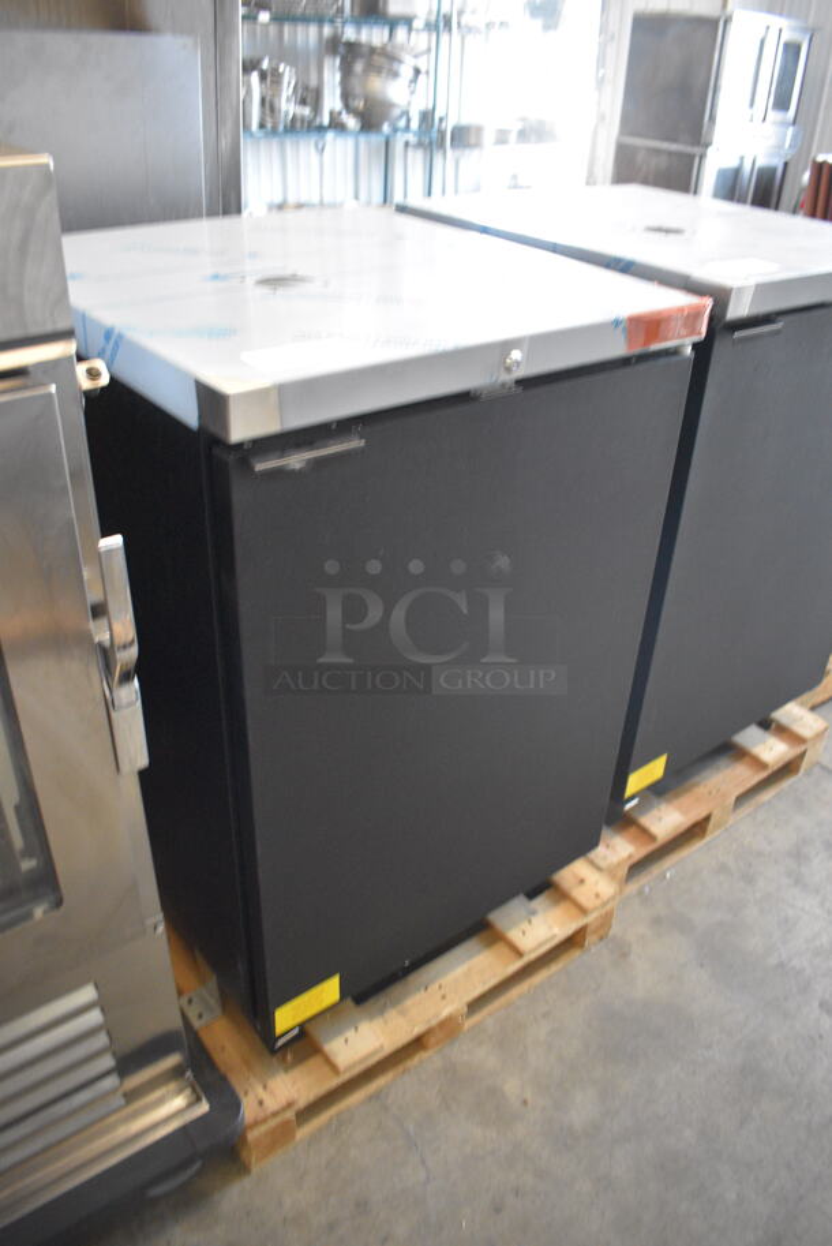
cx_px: 416
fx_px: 935
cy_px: 623
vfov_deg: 67.3
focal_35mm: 27
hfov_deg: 48.0
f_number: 3.5
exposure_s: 1/125
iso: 2800
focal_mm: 18
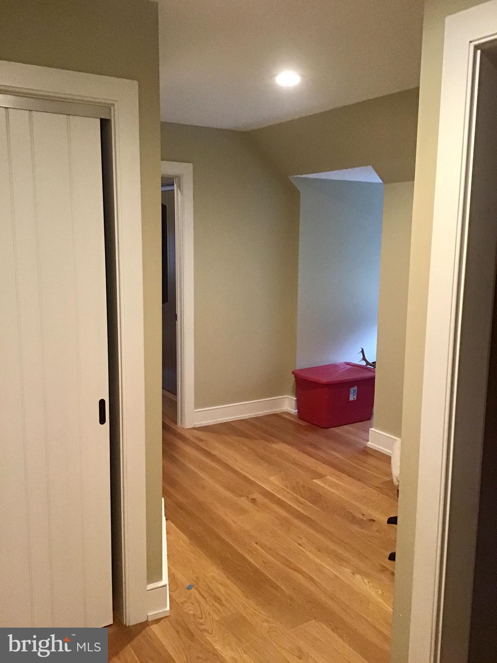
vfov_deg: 58.4
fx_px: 593
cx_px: 248
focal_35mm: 31
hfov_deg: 45.4
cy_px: 332
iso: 200
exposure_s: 1/20
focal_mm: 3.3
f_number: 2.4
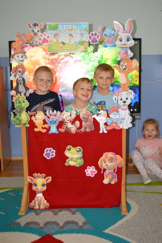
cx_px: 81
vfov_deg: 45.0
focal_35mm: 44
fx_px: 294
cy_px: 122
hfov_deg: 30.8
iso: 900
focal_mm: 29
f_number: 4.2
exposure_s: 1/60
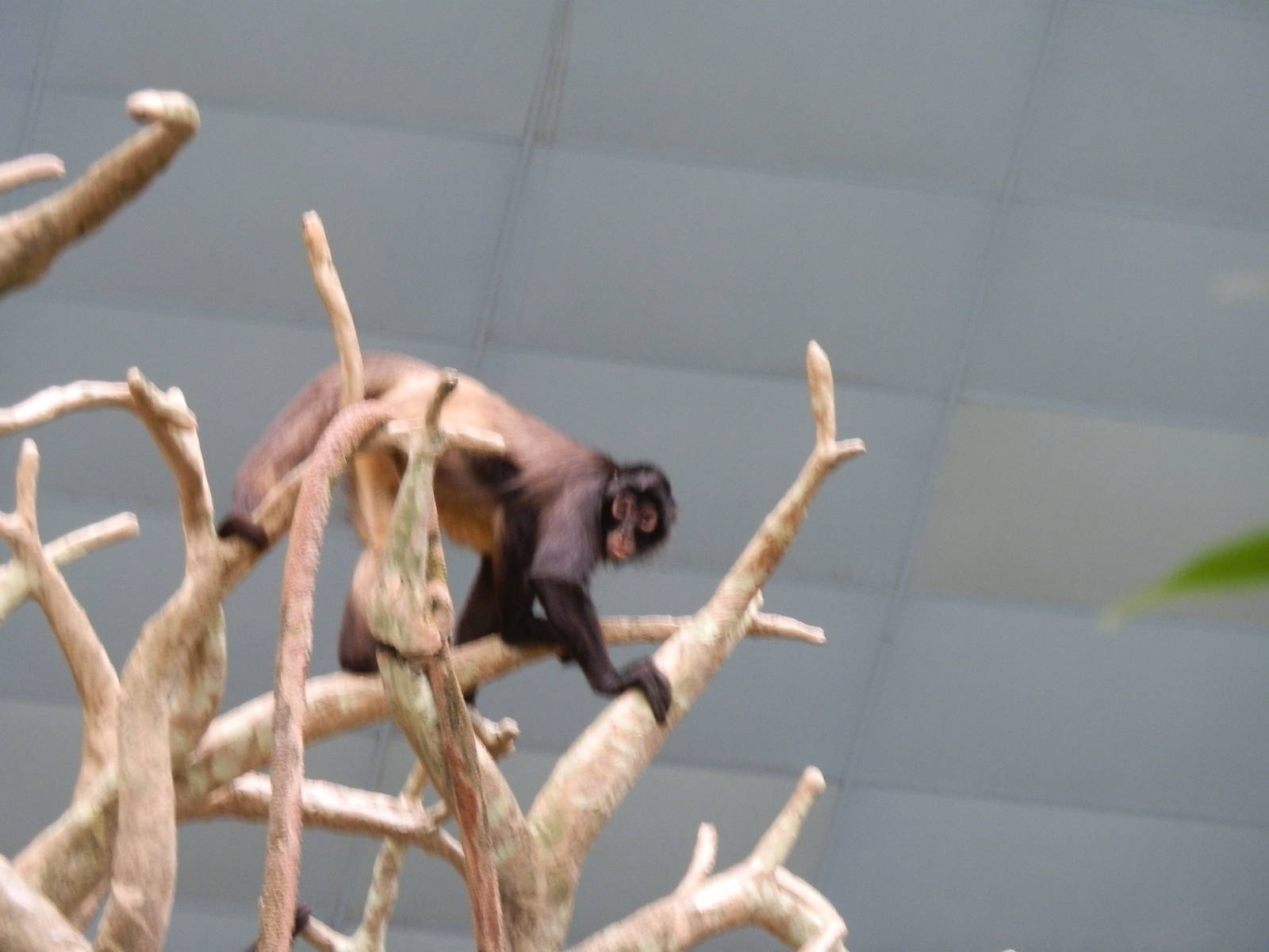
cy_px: 476
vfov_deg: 5.2
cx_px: 634
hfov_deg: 6.9
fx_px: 10558
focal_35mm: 288
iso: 200
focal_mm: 51.46
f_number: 4.7
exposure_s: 1/10
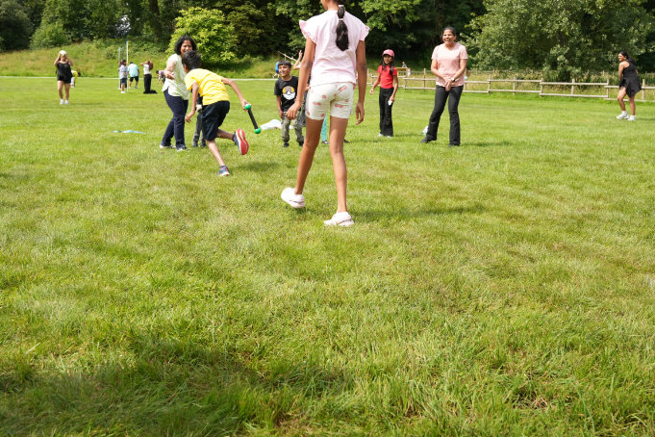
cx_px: 275
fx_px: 655
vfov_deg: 36.2
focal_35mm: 36
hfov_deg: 52.9
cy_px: 121
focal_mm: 24
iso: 250
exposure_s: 1/800
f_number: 5
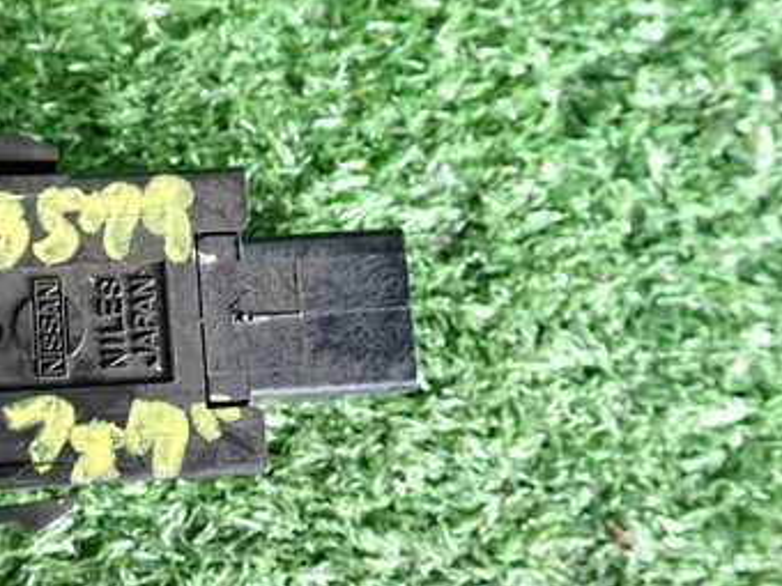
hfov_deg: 34.4
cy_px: 349
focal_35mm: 53
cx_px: 99
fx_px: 1197
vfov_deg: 27.5
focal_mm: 5.4
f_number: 2.3
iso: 1000
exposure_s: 1/125
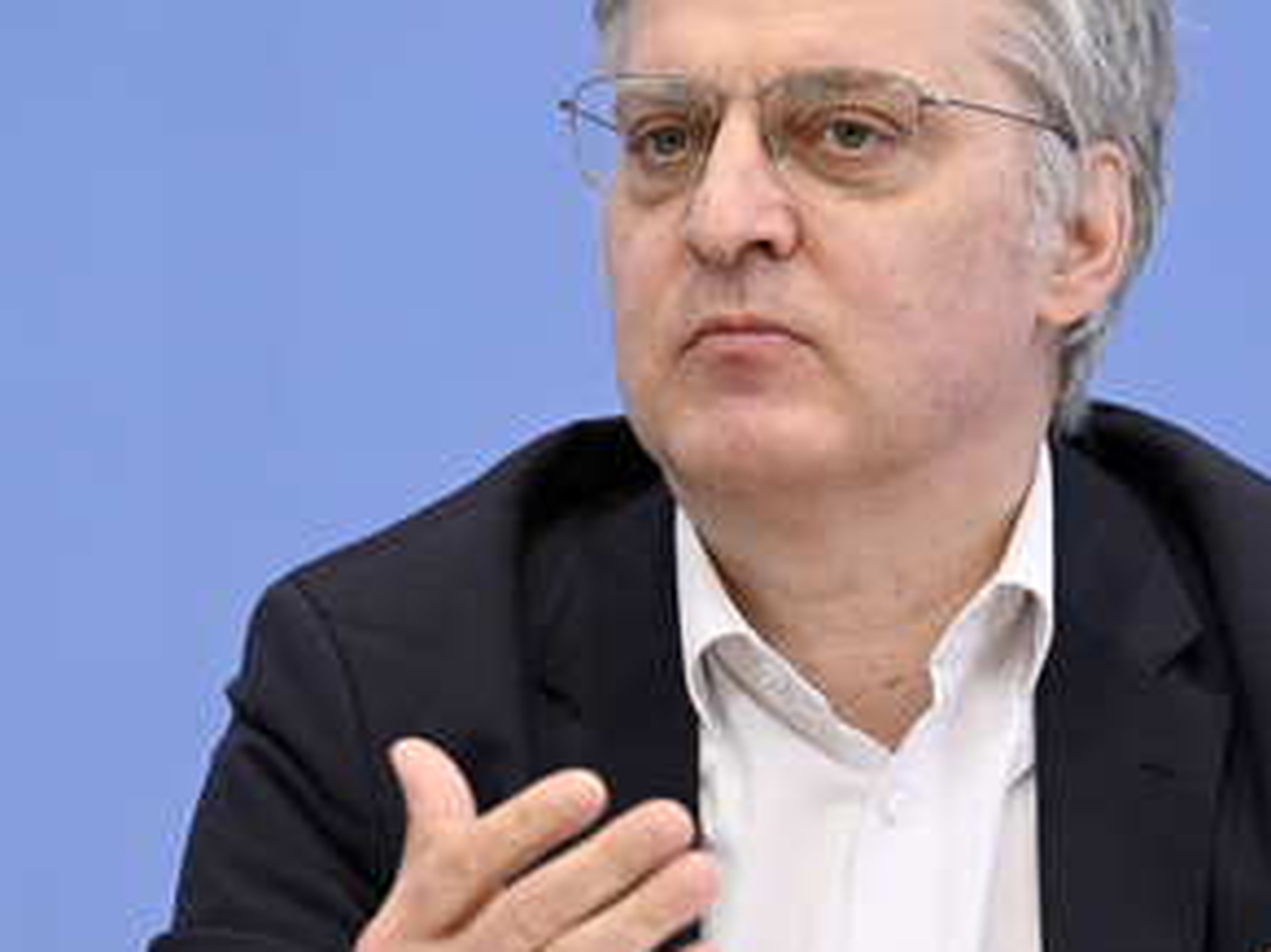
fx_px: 7377
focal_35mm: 201
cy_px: 406
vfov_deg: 7.4
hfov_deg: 9.8
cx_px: 692
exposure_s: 1/640
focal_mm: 135
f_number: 5.6
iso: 4000
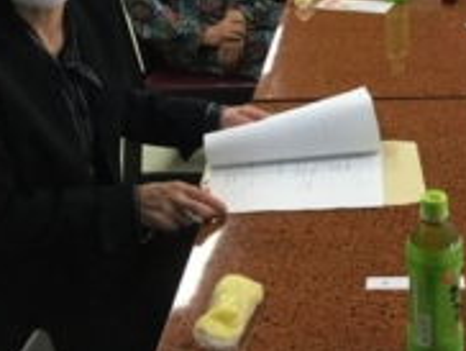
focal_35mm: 68
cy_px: -28
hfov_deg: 27.7
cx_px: 397
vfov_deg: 20.7
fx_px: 917
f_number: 2.4
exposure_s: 1/30
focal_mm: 3.3
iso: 50
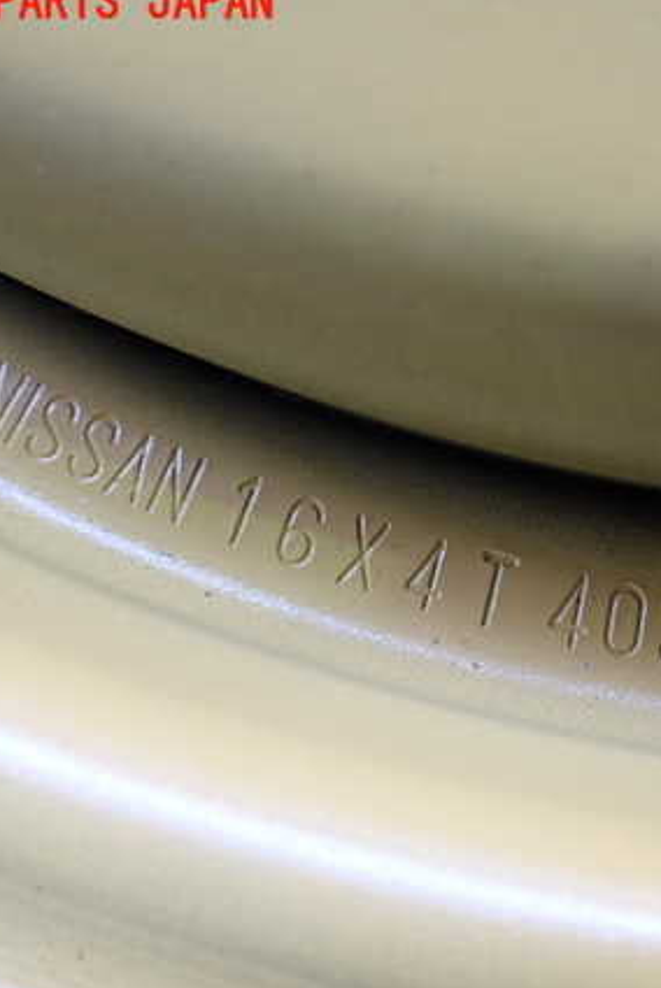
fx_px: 1210
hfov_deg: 29.7
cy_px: 497
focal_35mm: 44
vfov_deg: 44.5
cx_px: 549
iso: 400
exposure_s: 1/125
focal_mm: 5.4
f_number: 2.3
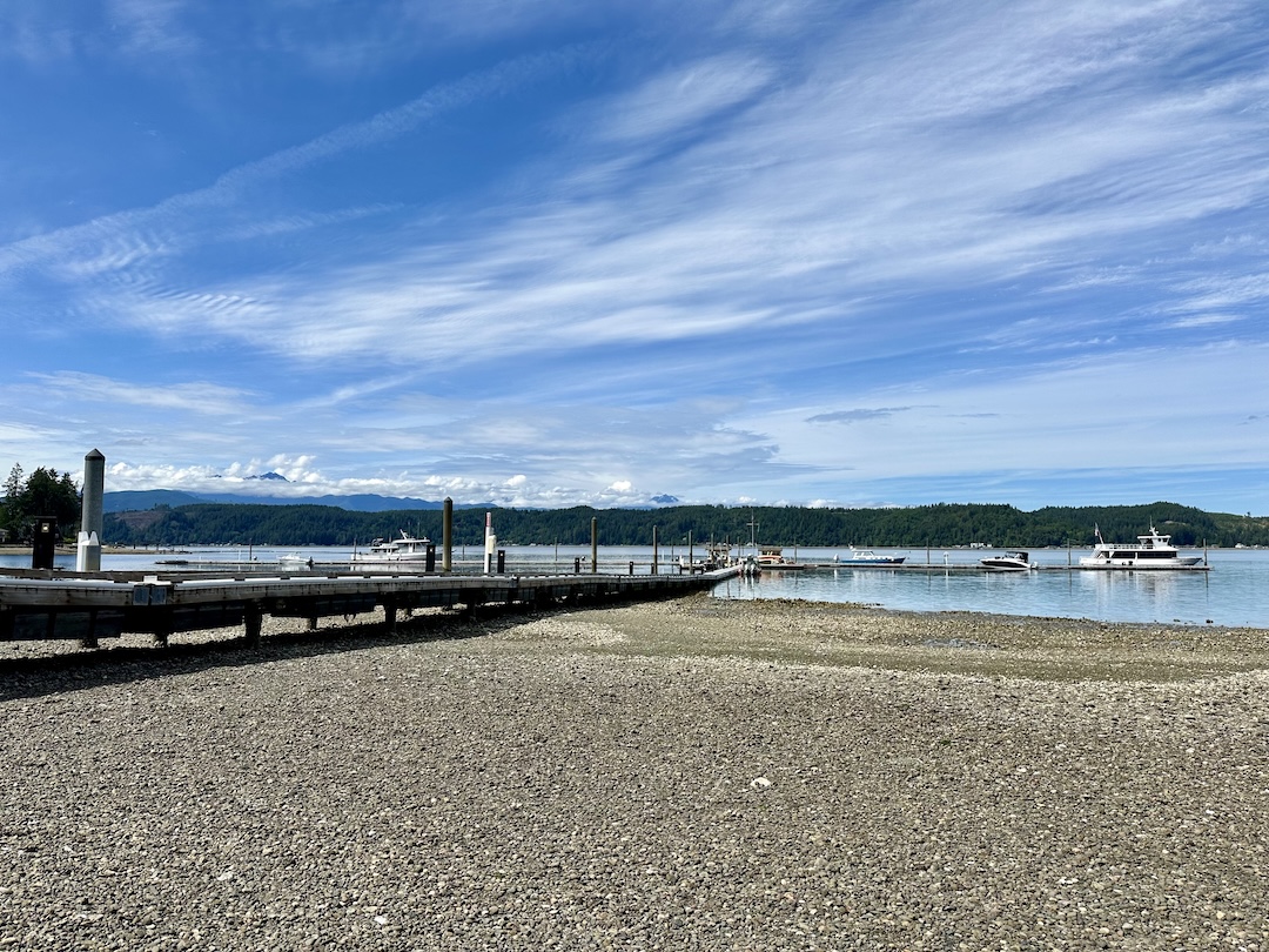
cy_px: 476
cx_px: 634
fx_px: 880
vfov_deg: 56.8
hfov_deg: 71.6
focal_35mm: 24
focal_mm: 6.86
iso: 80
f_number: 1.78
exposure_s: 1/7576
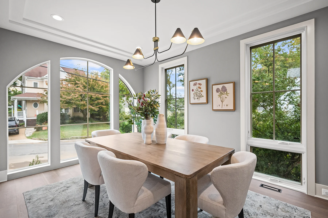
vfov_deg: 73.7
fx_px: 146
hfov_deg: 96.7
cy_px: 109
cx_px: 164
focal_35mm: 16
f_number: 2.8
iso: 800
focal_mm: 16
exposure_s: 1/60
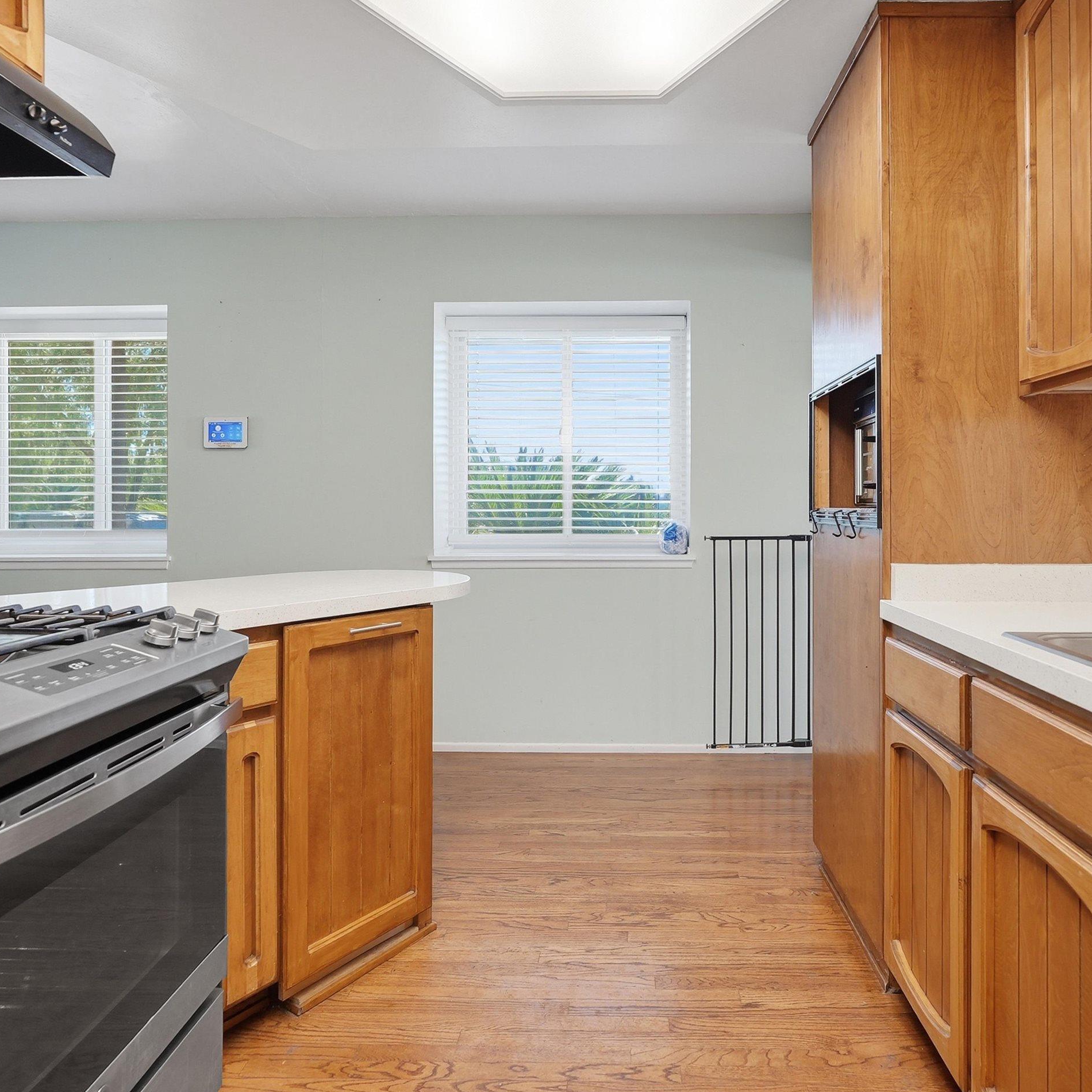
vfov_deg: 69.6
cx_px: 609
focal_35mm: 22
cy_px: 515
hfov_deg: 69.4
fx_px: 785
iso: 250
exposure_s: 1/15
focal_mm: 16
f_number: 4
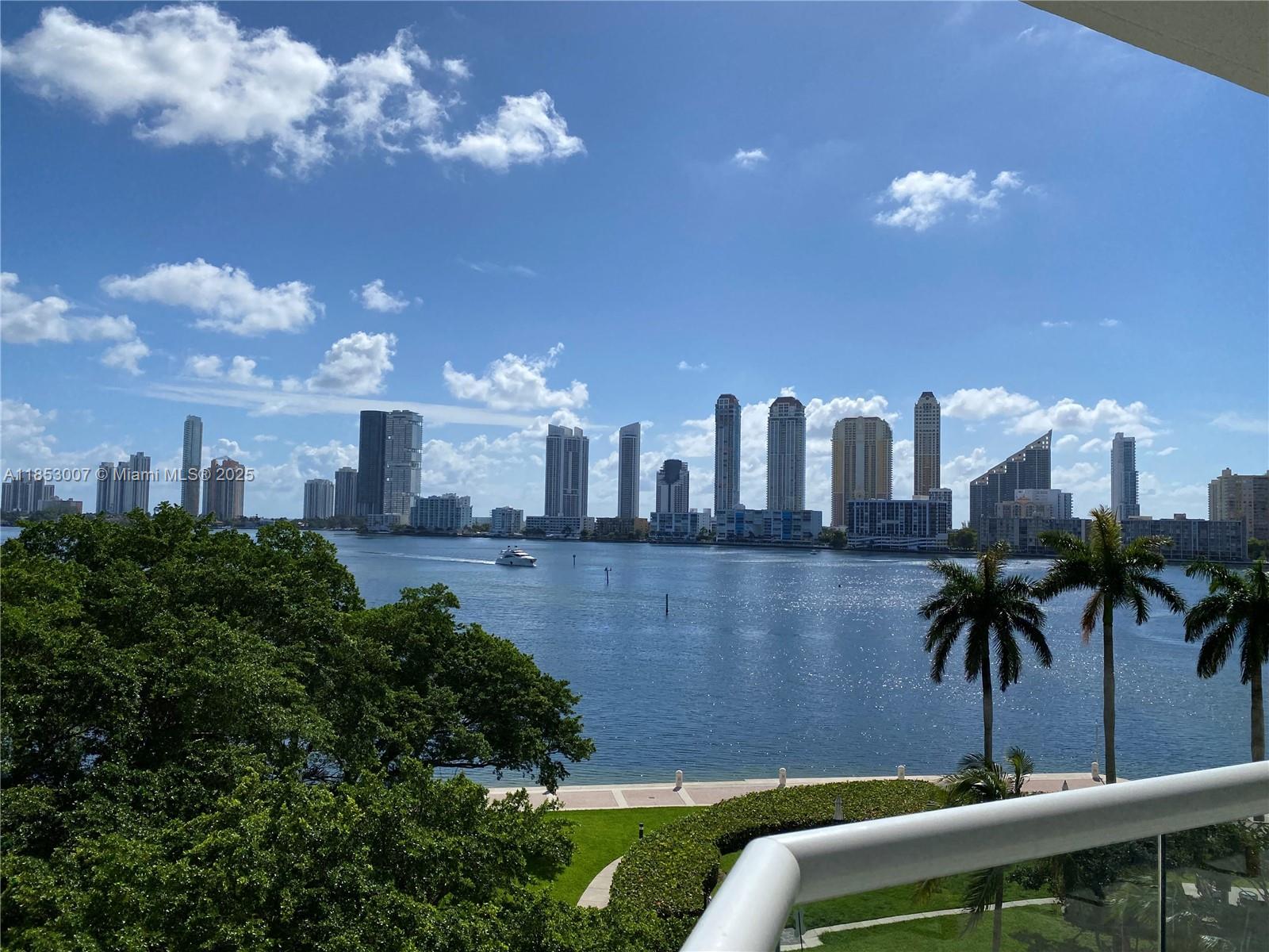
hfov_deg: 67.3
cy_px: 476
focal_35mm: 26
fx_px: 953
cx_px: 634
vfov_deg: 53.1
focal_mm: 4.25
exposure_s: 1/7194
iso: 32
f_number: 1.8
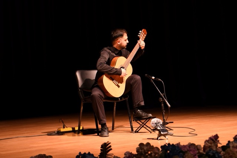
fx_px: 691
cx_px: 118
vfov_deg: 13.0
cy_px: 79
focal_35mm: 105
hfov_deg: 19.5
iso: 1000
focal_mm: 70
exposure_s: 1/20
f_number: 6.3
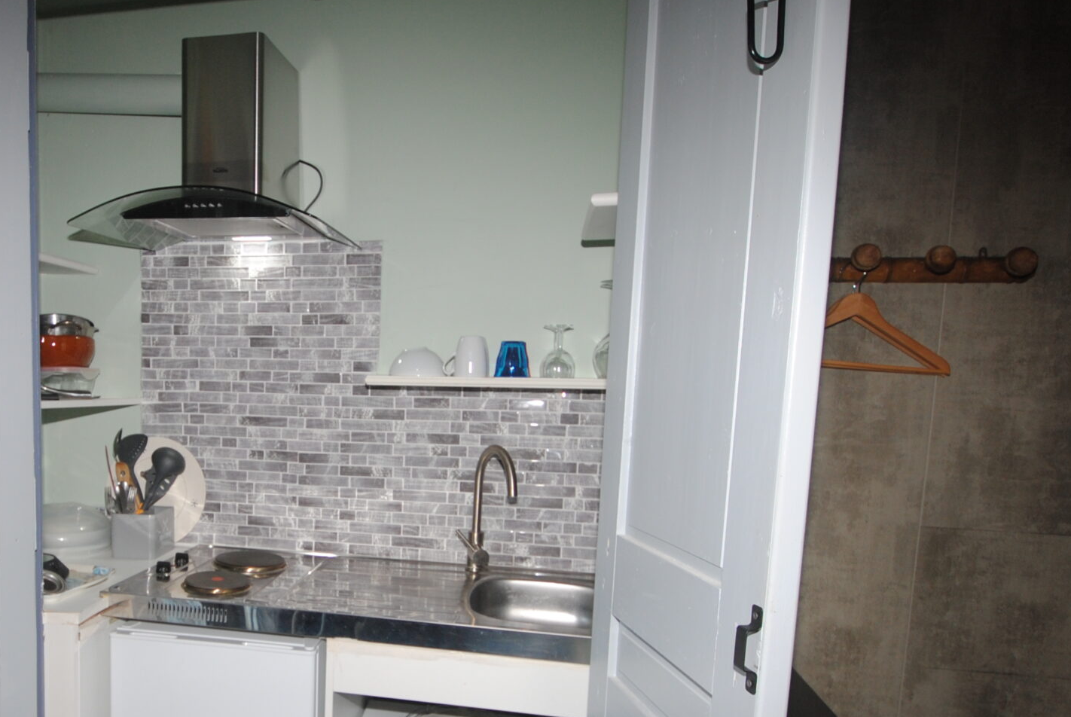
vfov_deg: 47.1
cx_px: 297
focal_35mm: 27
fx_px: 804
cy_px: 490
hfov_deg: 64.2
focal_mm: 10
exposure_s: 1/60
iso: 200
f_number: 4
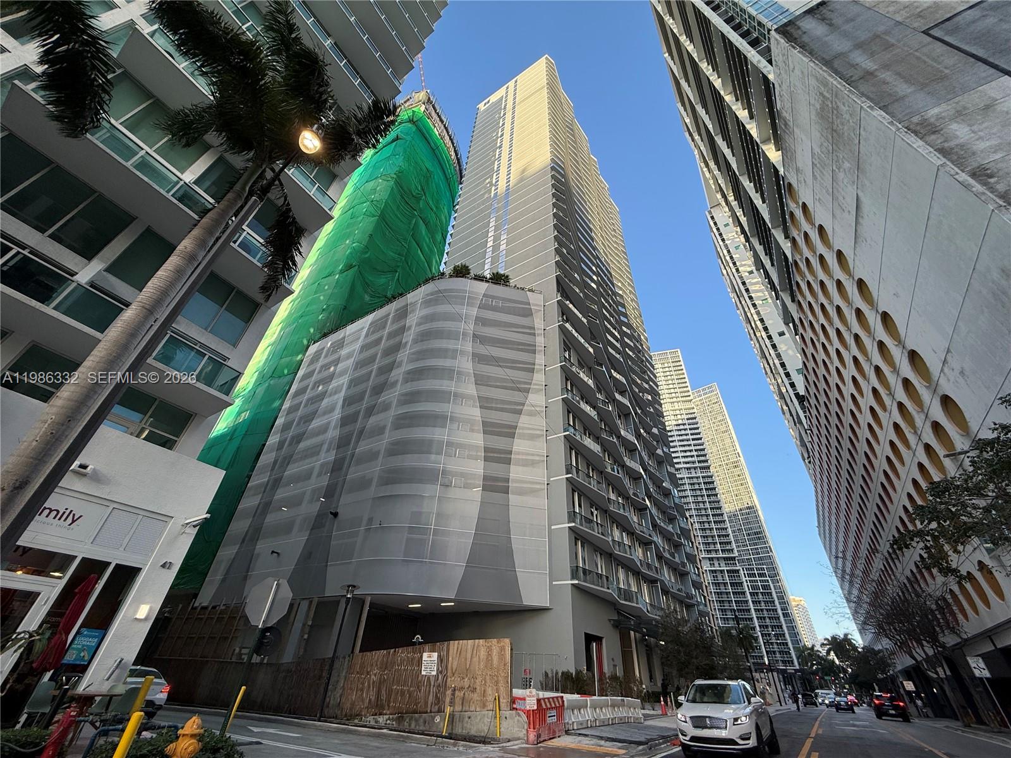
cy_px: 379
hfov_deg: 102.1
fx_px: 409
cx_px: 506
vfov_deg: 85.7
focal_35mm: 14
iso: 64
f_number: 2.2
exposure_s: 1/365
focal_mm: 2.22
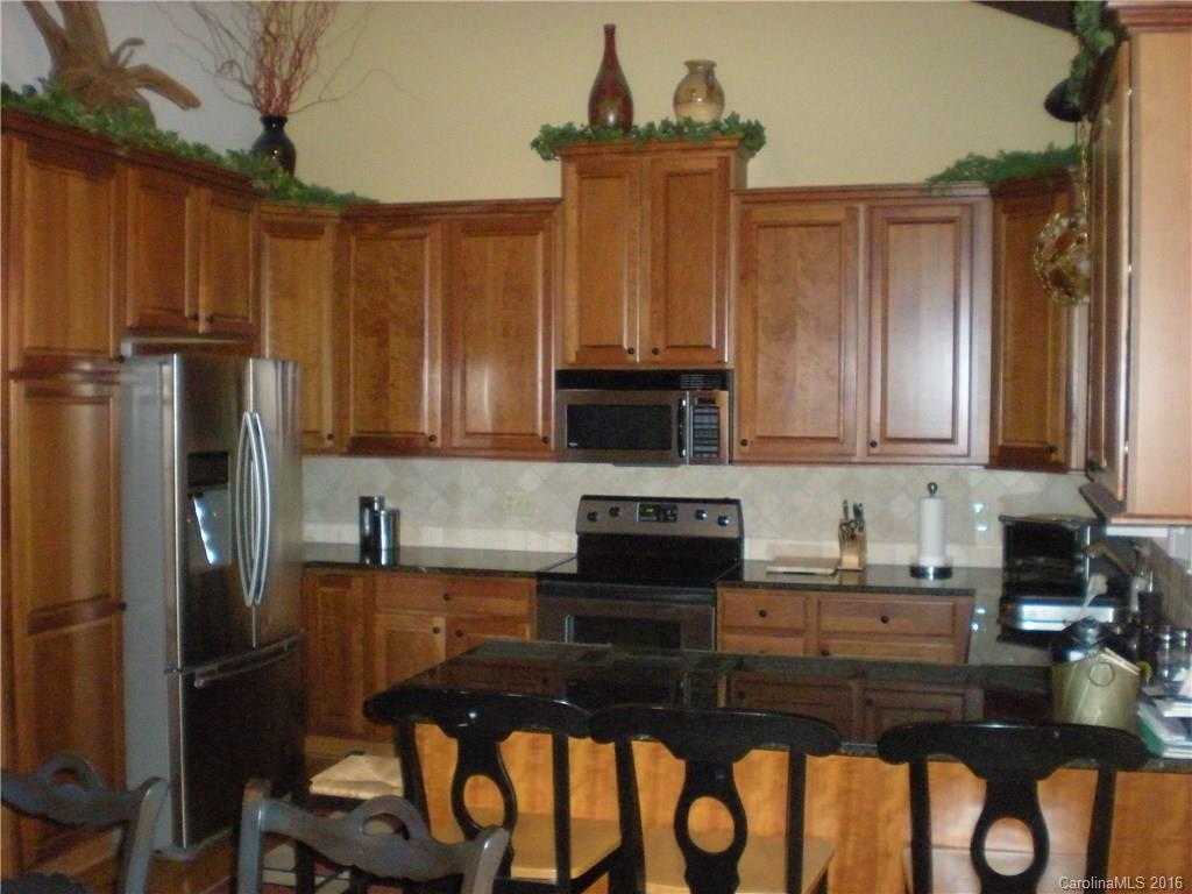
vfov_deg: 37.7
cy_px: 447
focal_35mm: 38
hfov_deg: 49.0
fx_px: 1309
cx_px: 596
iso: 800
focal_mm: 6.3
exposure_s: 1/60
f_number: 3.1
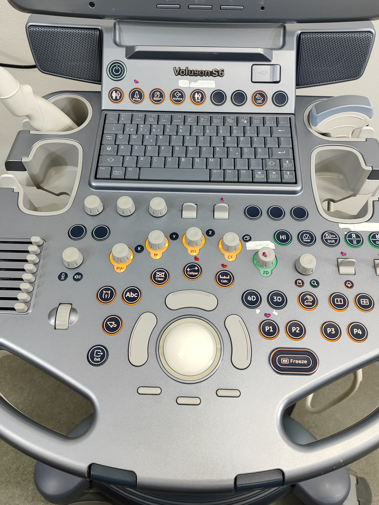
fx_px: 438
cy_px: 218
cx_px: 195
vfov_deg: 59.7
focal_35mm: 30
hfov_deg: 46.8
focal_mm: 5.89
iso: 763
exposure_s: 1/100
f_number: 1.89
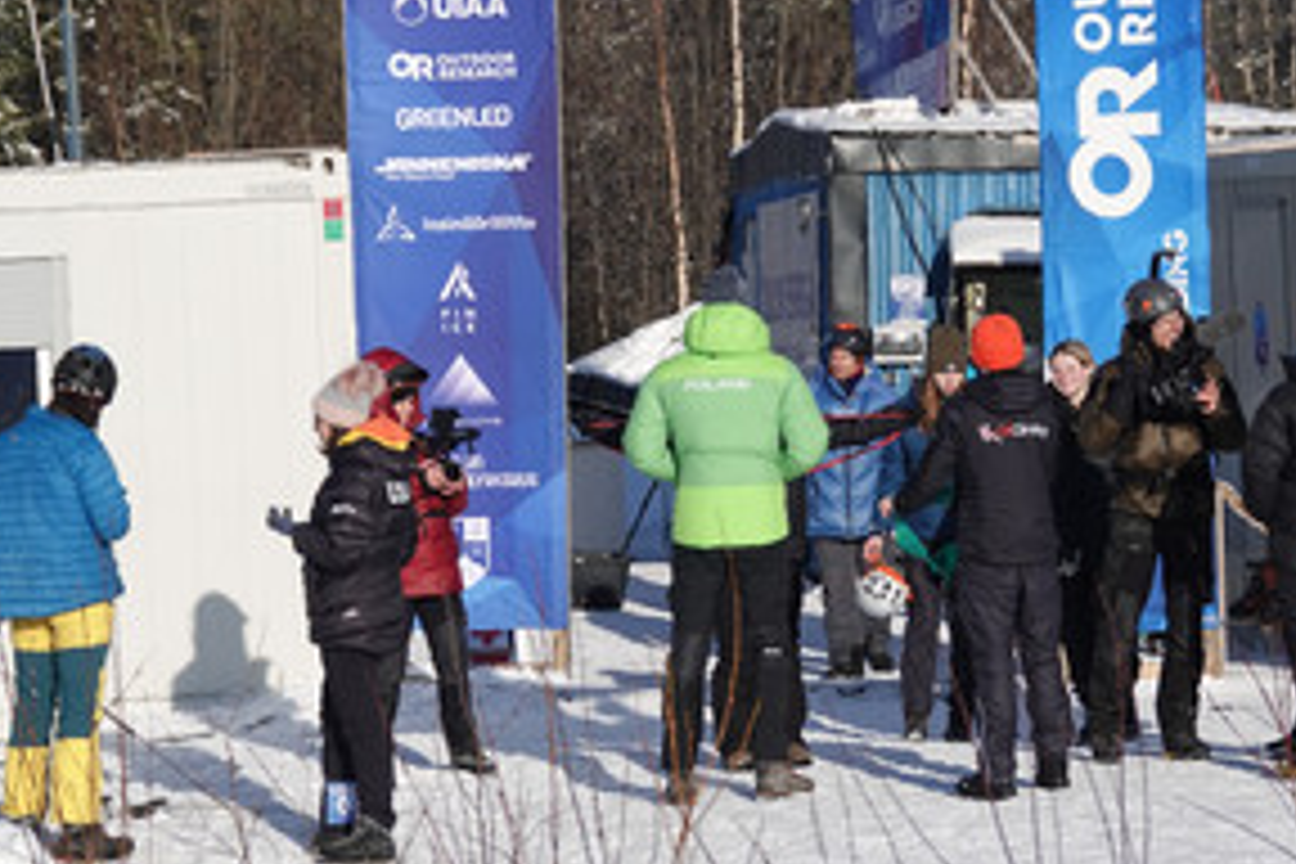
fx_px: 6479
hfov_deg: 11.4
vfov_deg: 7.6
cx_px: 904
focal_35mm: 180
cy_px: 364
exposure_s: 1/1250
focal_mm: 42.08
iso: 100
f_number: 4
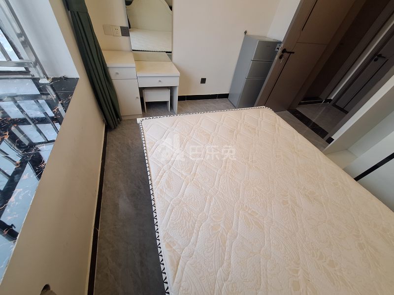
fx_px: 148
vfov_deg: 89.9
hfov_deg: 106.2
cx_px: 197
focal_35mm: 13
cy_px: 148
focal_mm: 1.74
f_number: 2.2
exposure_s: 1/50
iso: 125
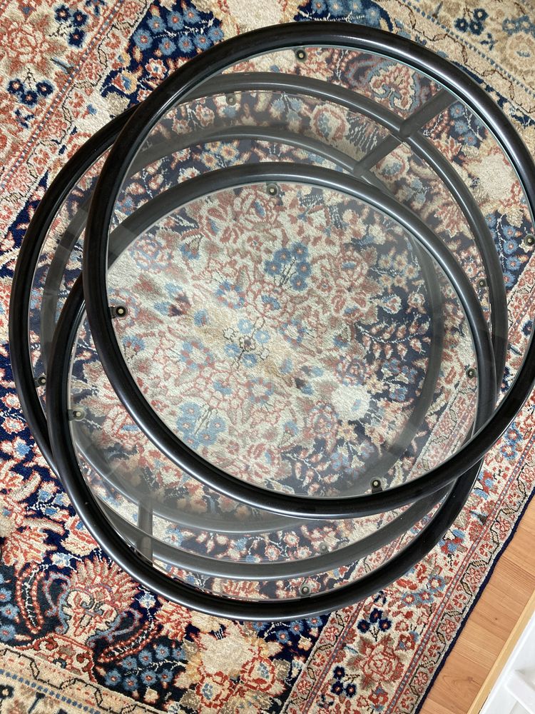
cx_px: 268
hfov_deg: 49.7
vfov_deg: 63.4
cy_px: 357
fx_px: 577
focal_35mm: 28
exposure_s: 1/79
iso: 80
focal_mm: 3.99
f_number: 1.8
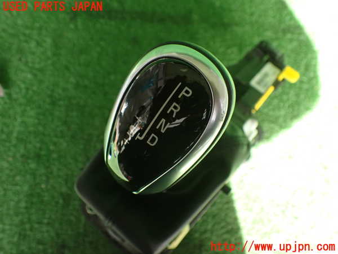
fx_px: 293
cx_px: 169
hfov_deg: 60.0
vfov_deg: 46.8
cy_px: 127
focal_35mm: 30
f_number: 2.3
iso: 250
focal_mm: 5.4
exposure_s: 1/125
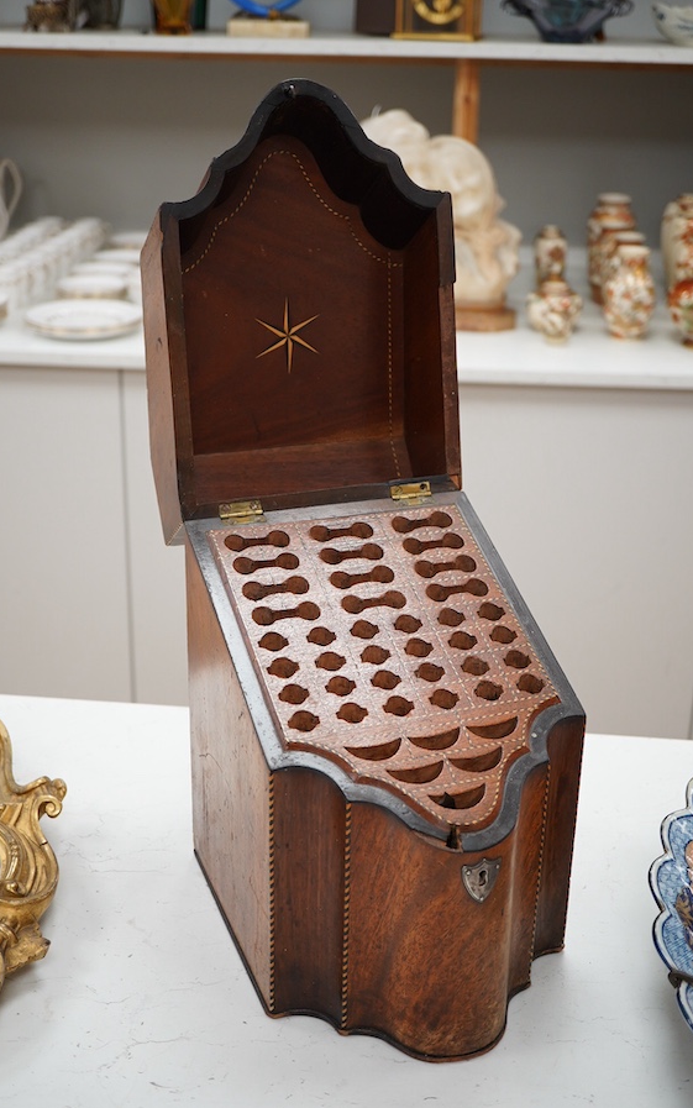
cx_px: 338
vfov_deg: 43.5
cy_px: 555
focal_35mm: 46
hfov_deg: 28.0
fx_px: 1389
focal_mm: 30
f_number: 5.6
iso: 800
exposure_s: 1/125
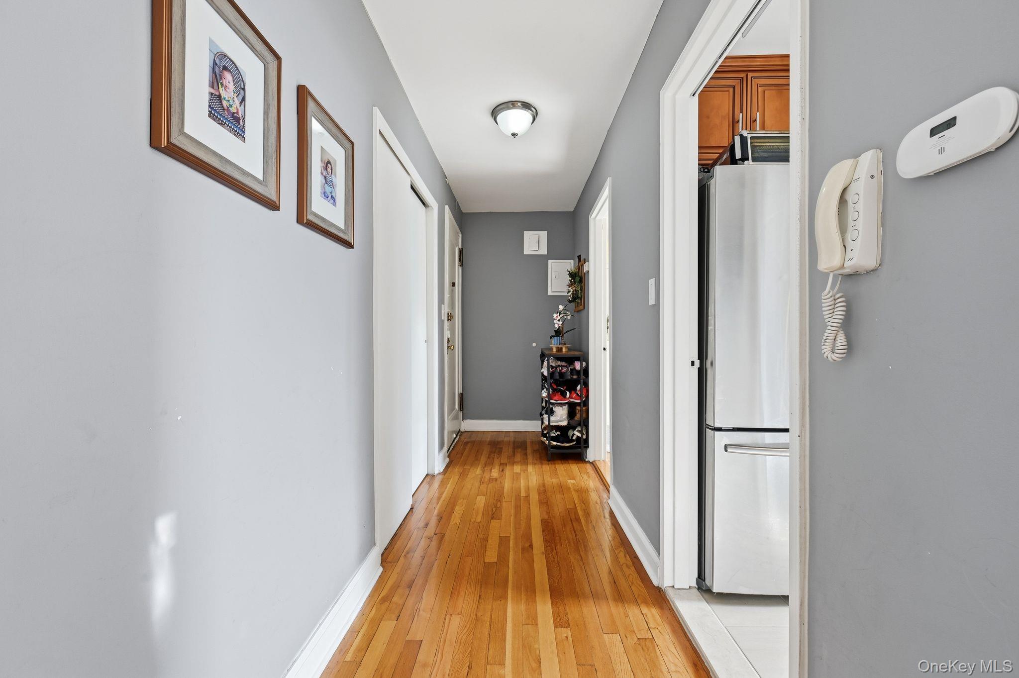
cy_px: 339
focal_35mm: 14
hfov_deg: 104.3
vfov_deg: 81.1
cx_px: 510
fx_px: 396
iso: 400
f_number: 8
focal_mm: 14
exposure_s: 1/160
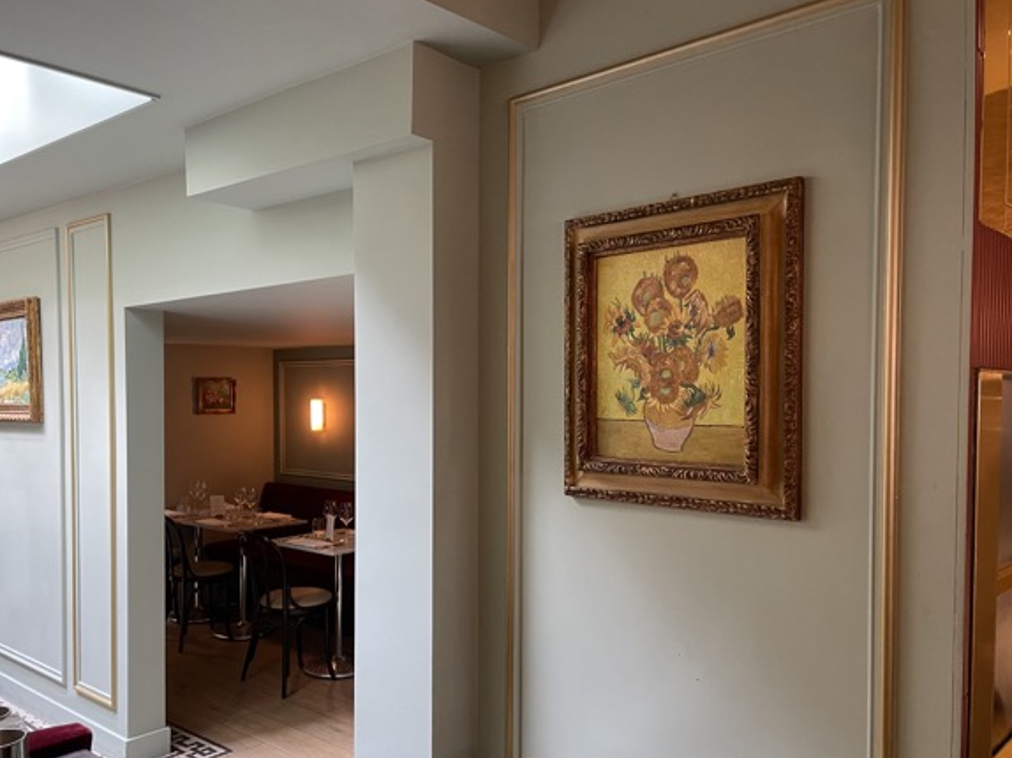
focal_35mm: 29
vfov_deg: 48.1
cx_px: 471
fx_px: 847
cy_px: 416
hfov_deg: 61.6
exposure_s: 1/50
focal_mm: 4.2
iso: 160
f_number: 1.6
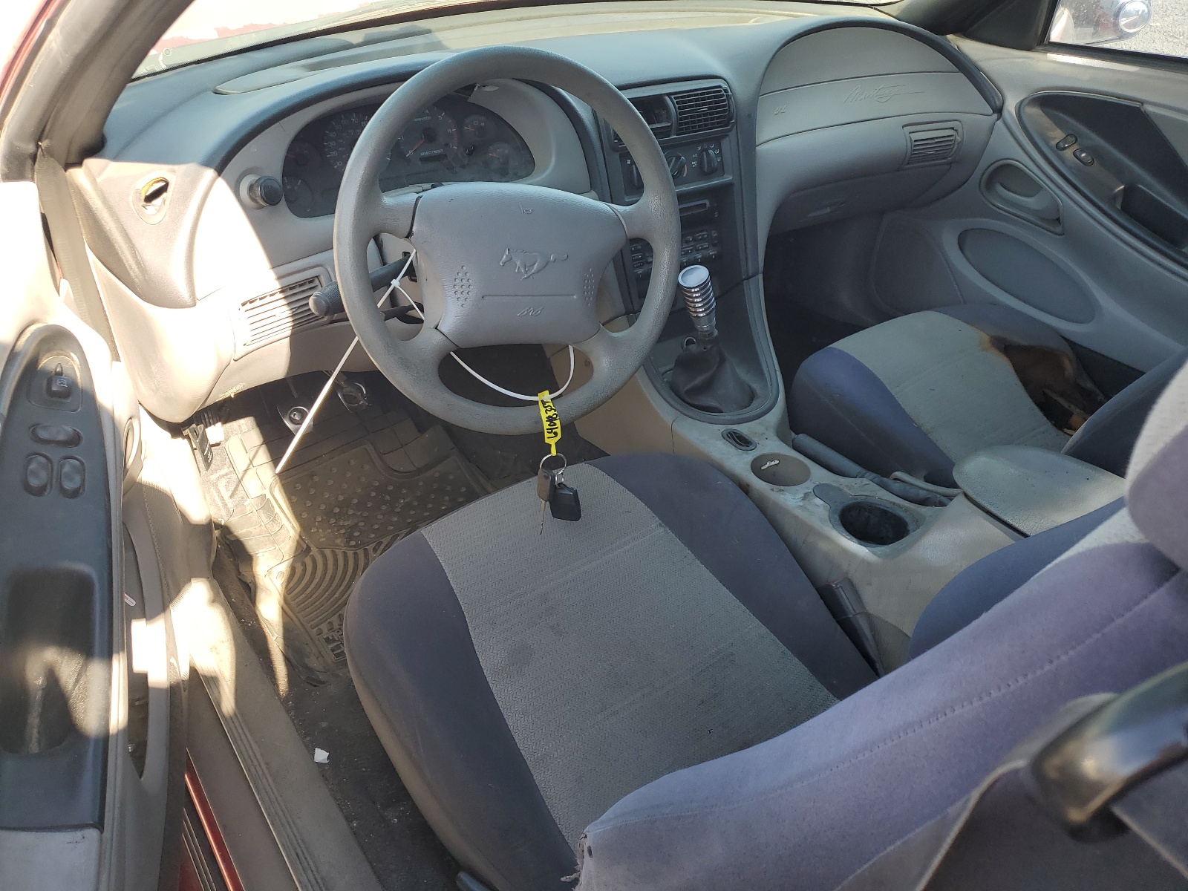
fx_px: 892
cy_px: 446
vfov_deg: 53.1
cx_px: 594
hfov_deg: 67.3
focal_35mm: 26
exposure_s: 1/278
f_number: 1.5
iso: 50
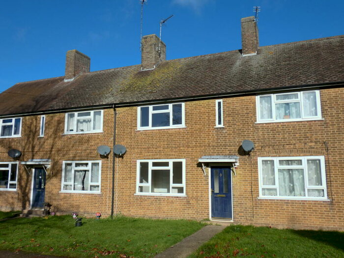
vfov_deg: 45.4
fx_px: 308
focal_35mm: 31
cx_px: 172
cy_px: 129
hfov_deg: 58.4
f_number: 4
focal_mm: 5.5
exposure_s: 1/1000
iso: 80
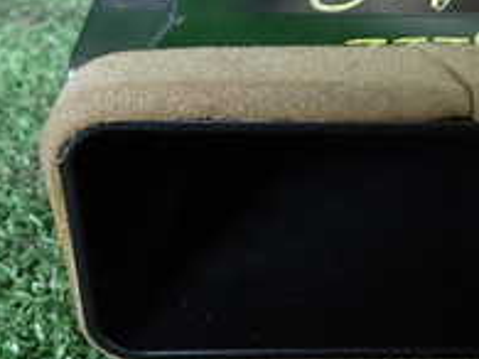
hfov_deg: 24.6
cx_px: 432
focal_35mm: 77
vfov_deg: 18.5
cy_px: -25
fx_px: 1065
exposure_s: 1/60
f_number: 2
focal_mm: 4.5
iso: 160
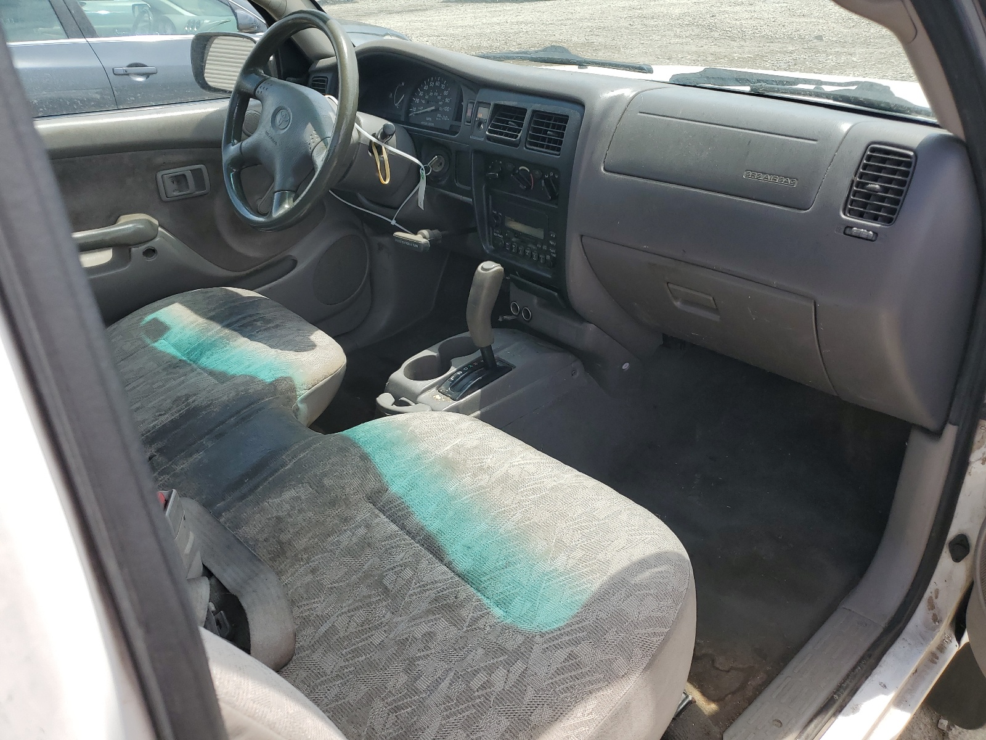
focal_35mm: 26
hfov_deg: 67.3
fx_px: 741
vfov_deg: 53.1
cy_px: 370
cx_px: 493
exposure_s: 1/1111
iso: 50
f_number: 1.5
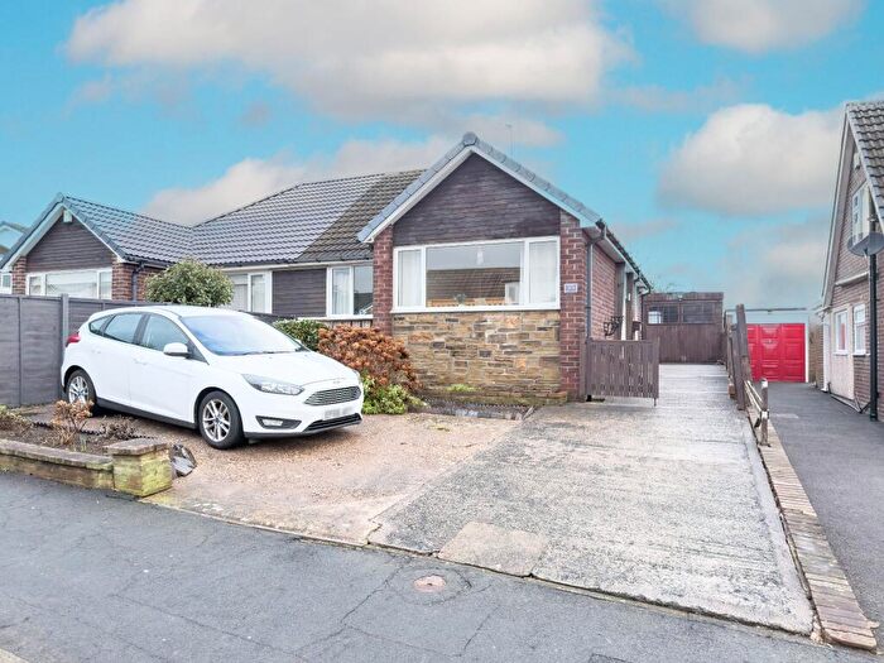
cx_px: 442
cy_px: 332
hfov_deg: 71.6
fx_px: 613
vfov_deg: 56.8
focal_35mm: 24
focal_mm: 6.76
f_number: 1.8
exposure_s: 1/1250
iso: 80
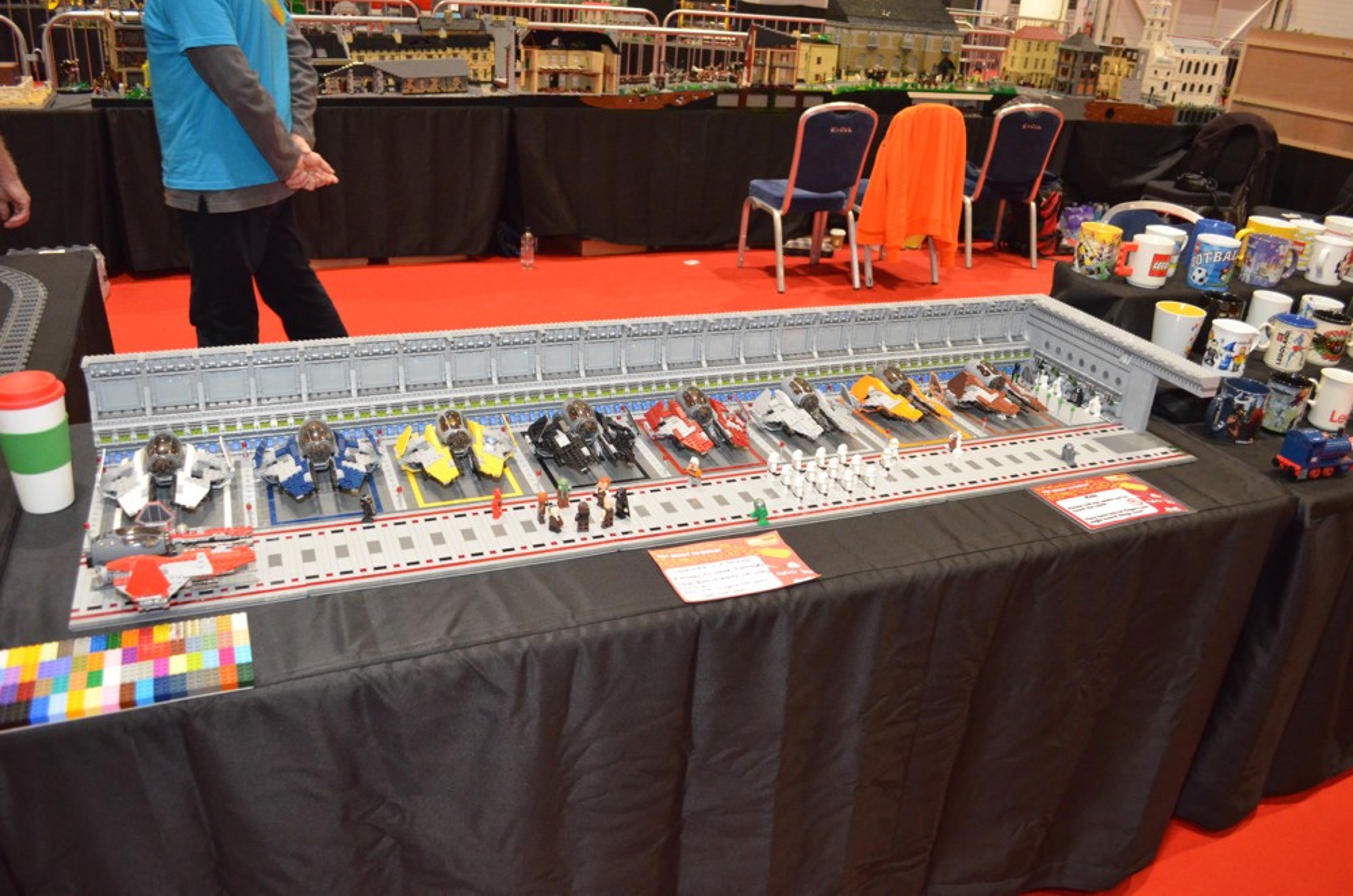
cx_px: 676
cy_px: 448
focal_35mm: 27
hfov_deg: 67.5
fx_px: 1012
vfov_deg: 47.7
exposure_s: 1/60
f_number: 4
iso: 3200
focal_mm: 18
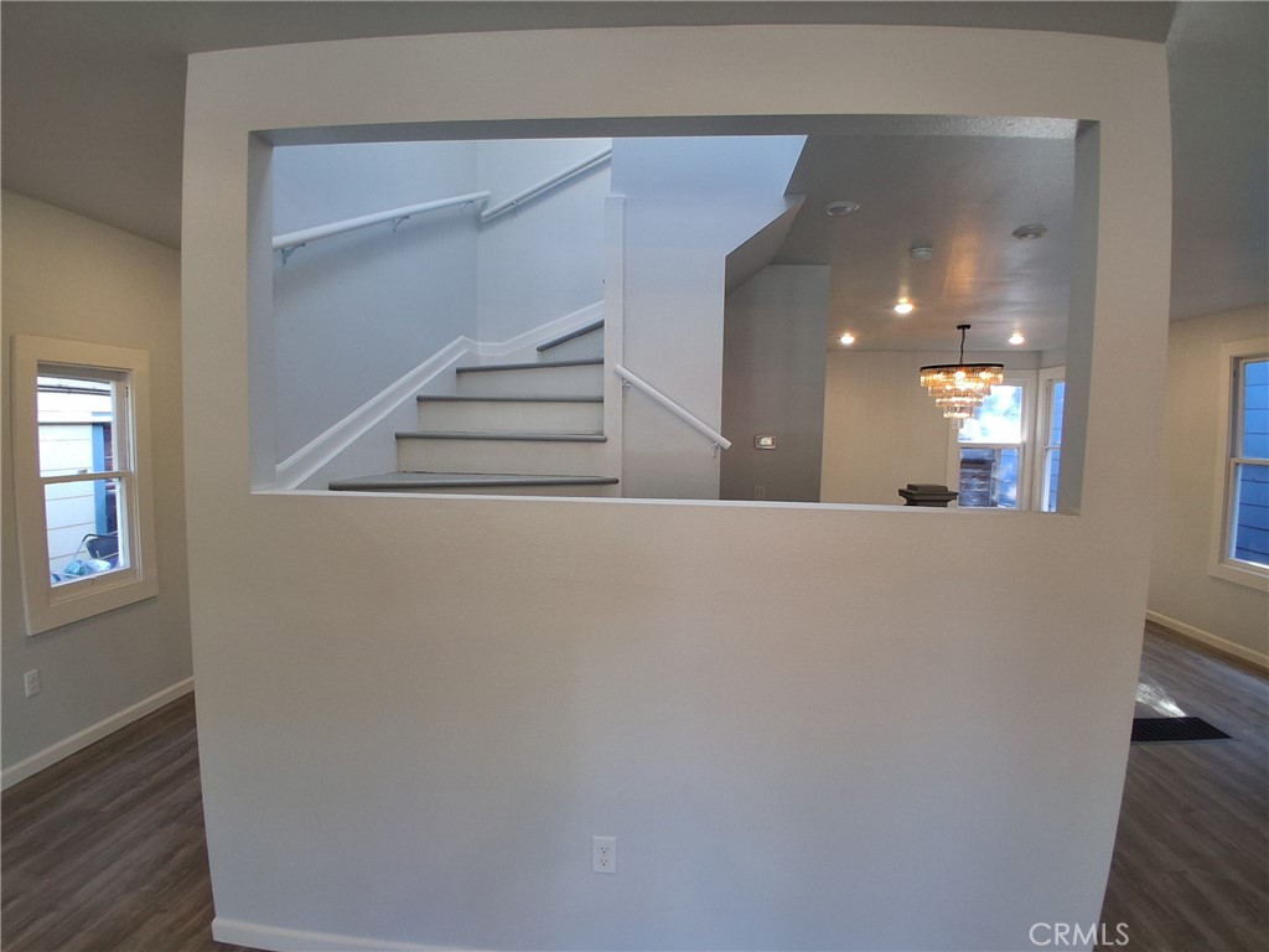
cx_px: 634
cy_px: 476
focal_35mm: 17
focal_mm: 1.4
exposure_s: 1/60
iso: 125
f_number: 2.2
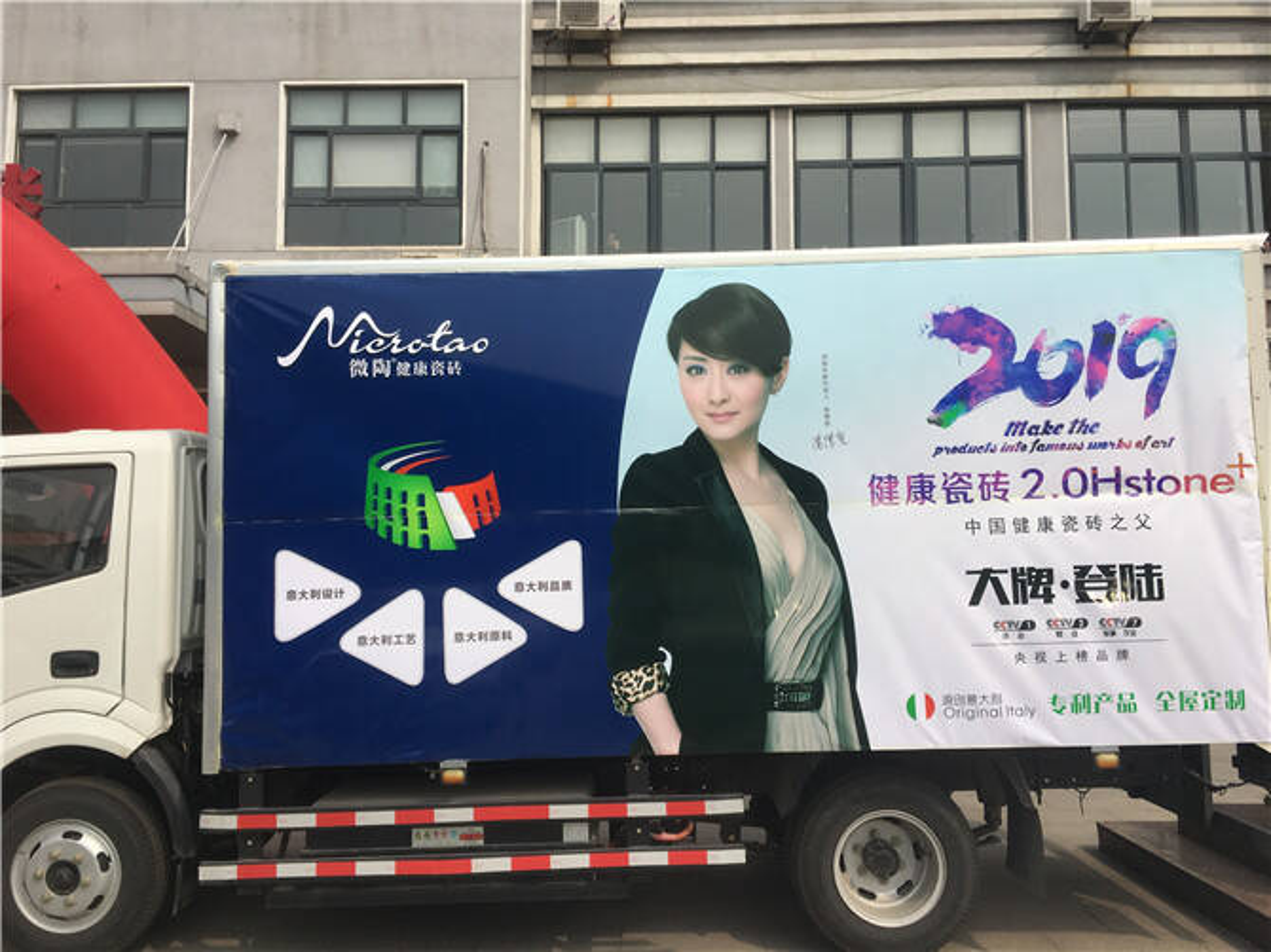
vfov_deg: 48.2
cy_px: 476
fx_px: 1064
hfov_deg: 61.7
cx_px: 636
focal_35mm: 29
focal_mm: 4.15
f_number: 2.2
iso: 25
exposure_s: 1/2331
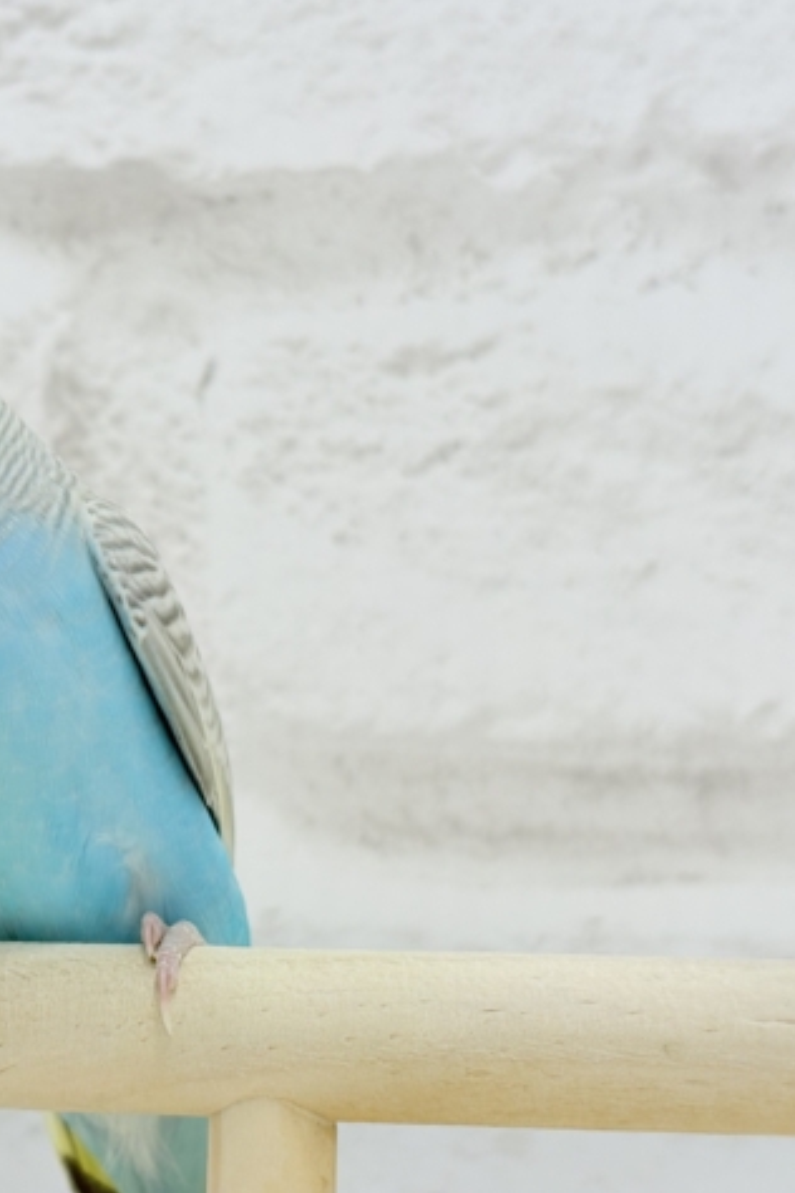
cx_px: 0
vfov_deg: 27.7
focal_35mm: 73
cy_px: 594
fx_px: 2418
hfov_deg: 18.2
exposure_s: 1/100
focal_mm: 5.96
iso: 64
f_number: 1.6
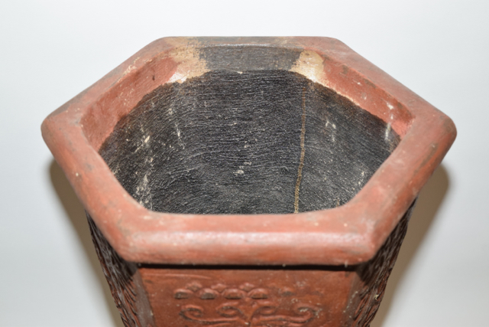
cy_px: 164
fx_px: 937
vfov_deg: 19.7
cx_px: 244
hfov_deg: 29.2
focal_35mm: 69
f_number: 5.6
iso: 800
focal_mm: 46
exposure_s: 1/125
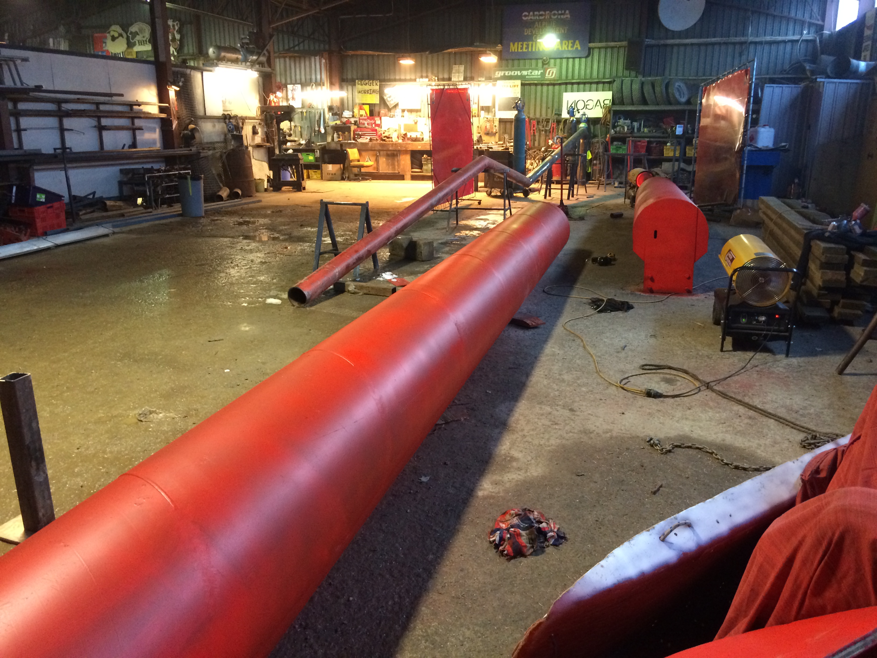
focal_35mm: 29
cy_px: 329
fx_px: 735
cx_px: 438
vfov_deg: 48.2
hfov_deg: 61.7
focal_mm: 4.15
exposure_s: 1/30
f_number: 2.2
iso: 250
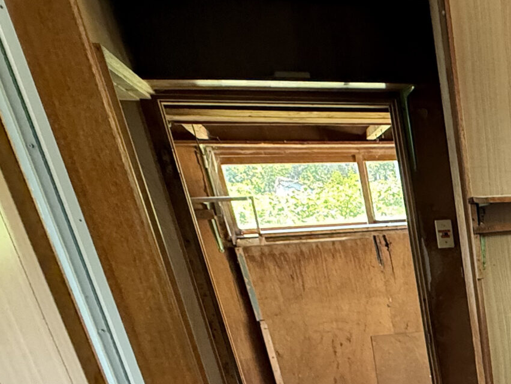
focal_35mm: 42
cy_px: 464
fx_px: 620
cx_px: 614
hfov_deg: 35.3
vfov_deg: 29.4
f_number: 2.2
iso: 320
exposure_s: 1/82
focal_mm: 2.22
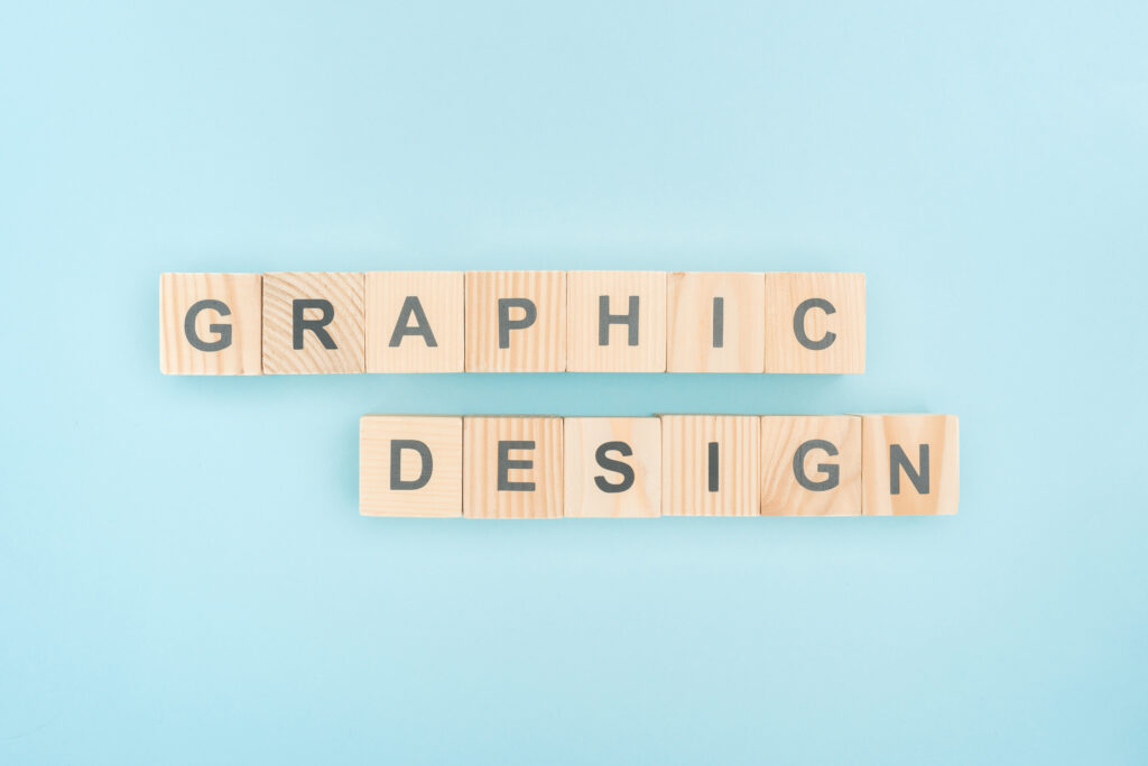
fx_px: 1595
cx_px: 574
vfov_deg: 27.0
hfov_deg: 39.6
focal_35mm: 50
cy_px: 383
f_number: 9
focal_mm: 50
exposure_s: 1/160
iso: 125
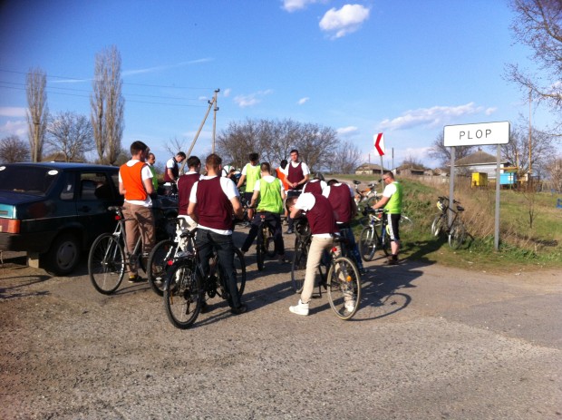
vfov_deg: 40.6
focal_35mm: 35
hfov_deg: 52.7
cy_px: 210
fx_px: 567
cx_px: 281
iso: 80
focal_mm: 3.85
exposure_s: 1/1207
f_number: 2.8
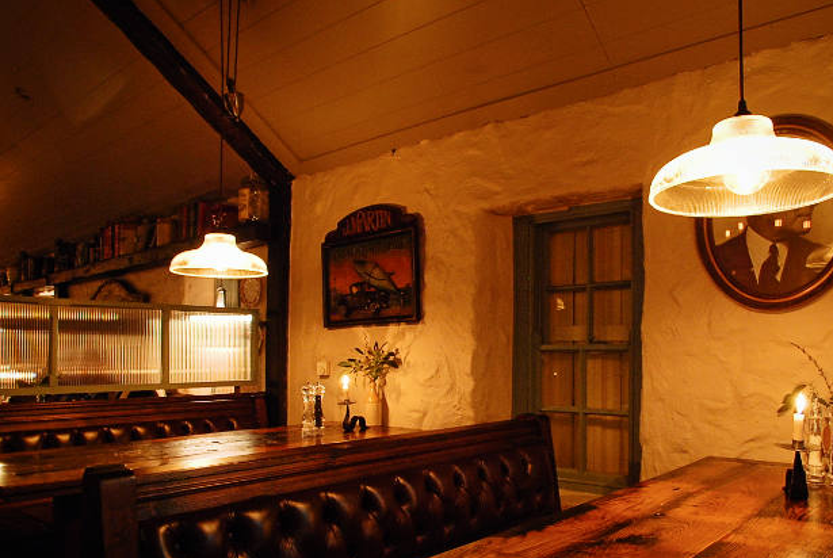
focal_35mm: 27
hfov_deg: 67.4
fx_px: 621
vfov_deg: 48.2
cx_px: 471
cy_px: 322
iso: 400
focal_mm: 11
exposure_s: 1/2.5
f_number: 4.5
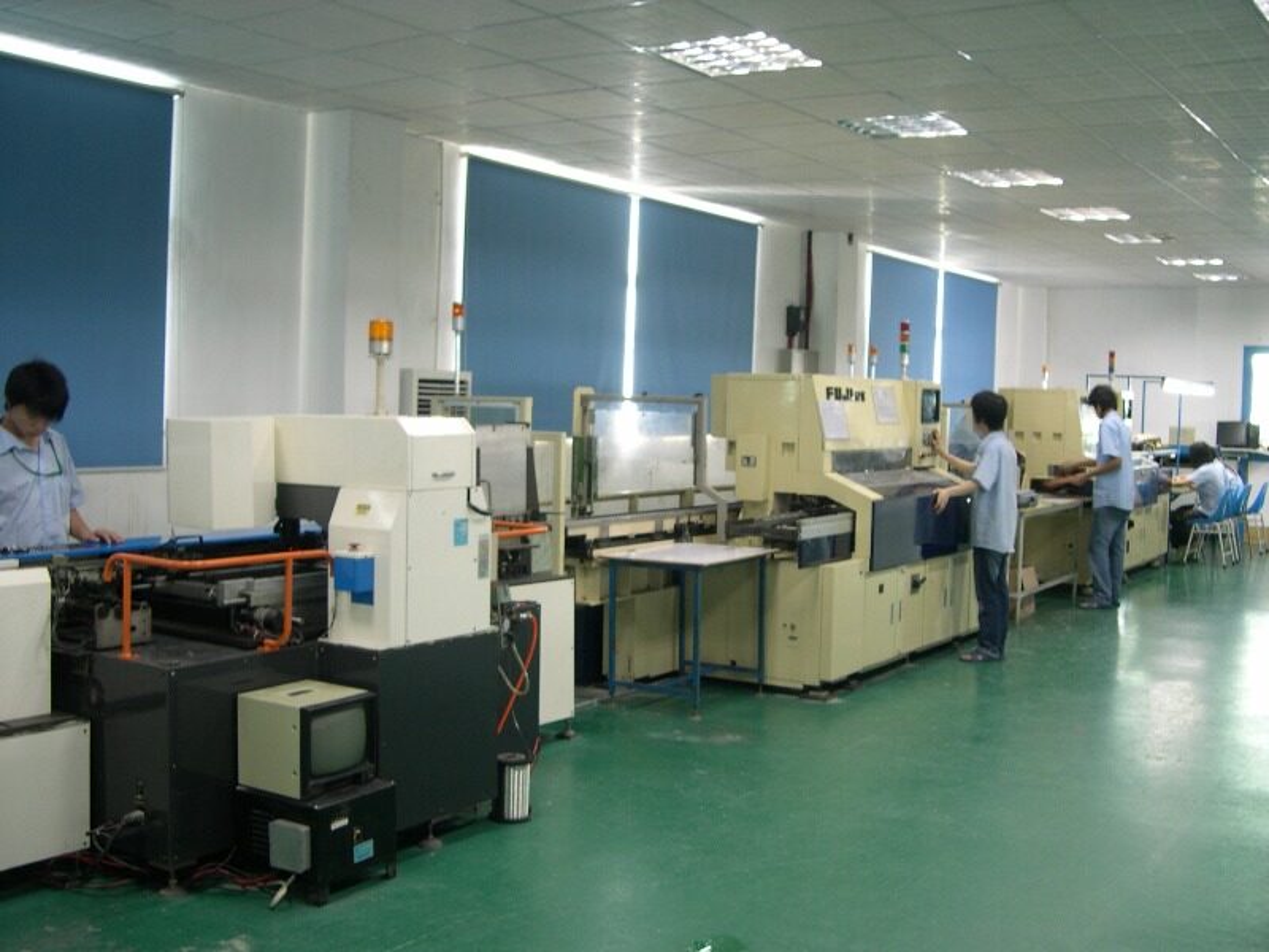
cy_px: 476
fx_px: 1393
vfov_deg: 37.7
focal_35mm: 38
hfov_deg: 49.0
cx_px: 634
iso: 100
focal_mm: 8
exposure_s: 1/4
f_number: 2.8
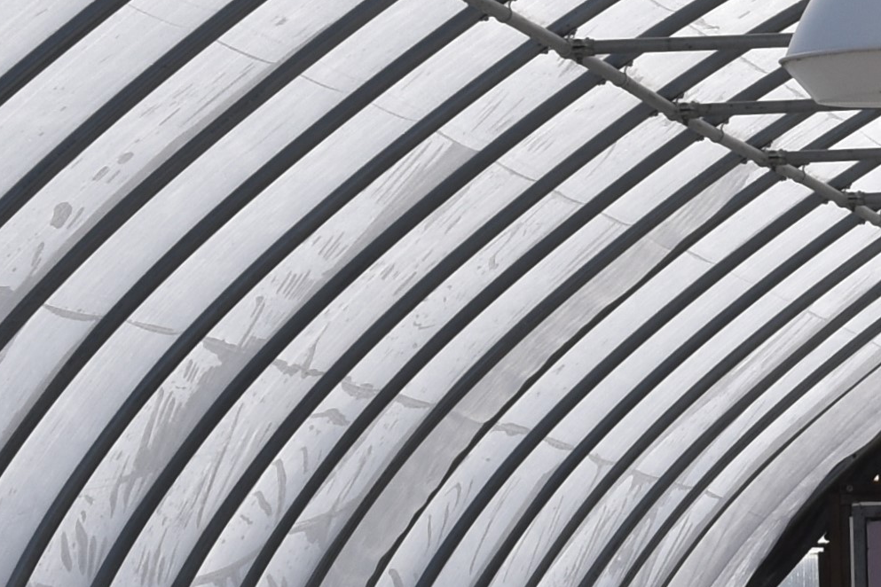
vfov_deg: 2.8
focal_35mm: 484
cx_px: 1933
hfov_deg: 4.2
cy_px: 673
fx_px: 11842
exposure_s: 1/400
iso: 100
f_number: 10
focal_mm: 55
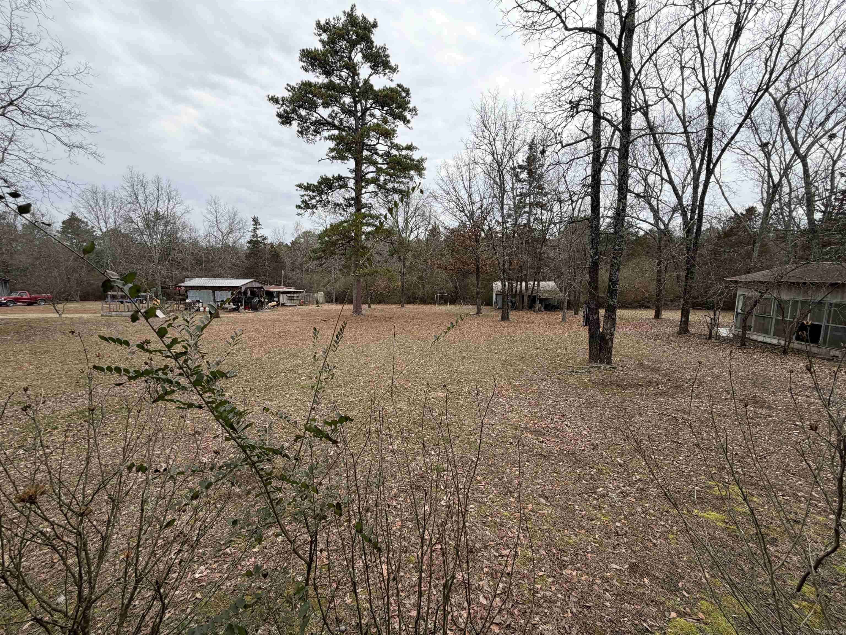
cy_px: 318
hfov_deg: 102.1
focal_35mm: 14
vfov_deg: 85.7
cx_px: 423
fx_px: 342
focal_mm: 2.22
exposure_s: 1/502
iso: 40
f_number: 2.2
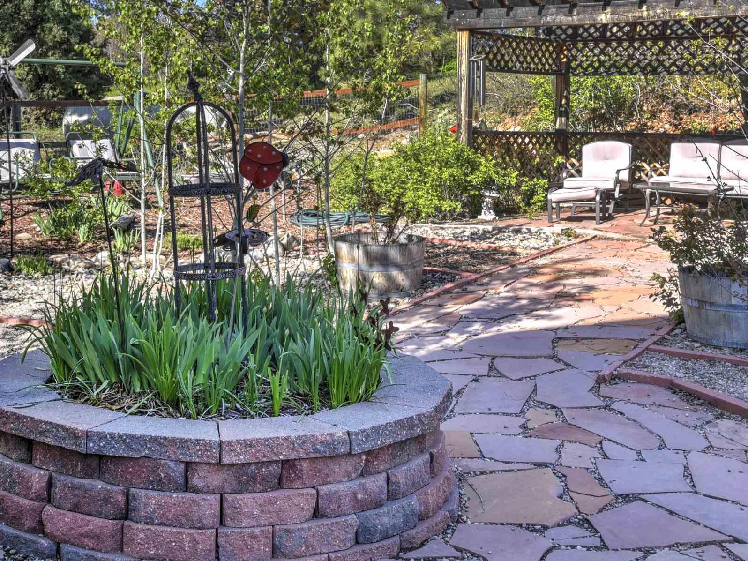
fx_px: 1080
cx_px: 313
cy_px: 132
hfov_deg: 38.1
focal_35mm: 50
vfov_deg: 28.6
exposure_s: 1/500
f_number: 8
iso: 400
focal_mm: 27
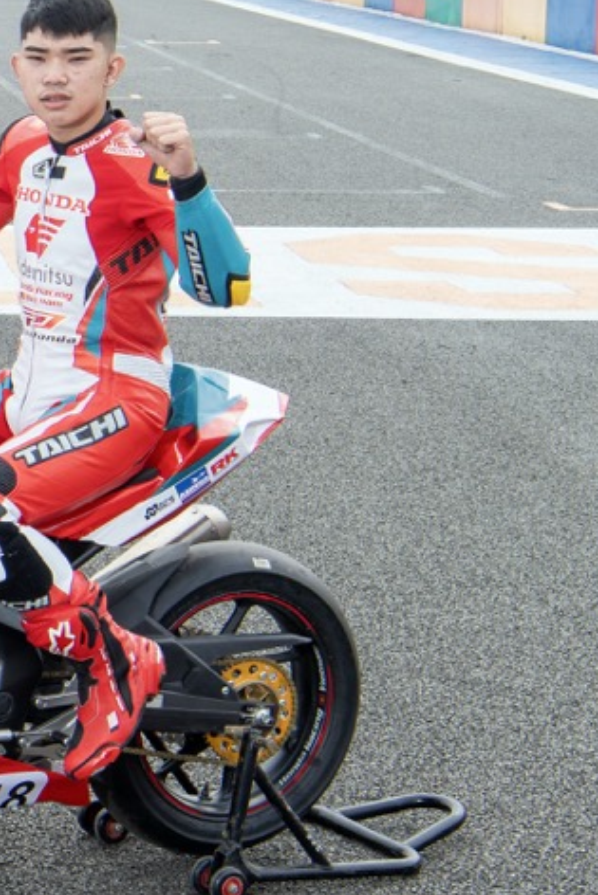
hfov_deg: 10.4
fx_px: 3037
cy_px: 352
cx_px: -554
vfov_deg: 16.8
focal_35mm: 122
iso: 320
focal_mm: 45
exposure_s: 1/200
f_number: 10
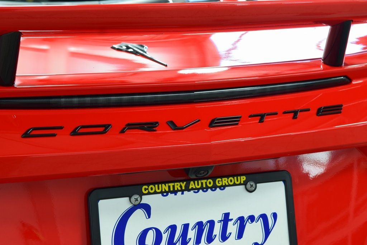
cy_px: 122
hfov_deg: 26.0
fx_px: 795
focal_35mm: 78
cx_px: 184
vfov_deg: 17.5
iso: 560
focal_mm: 52
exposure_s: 1/15
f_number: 6.3
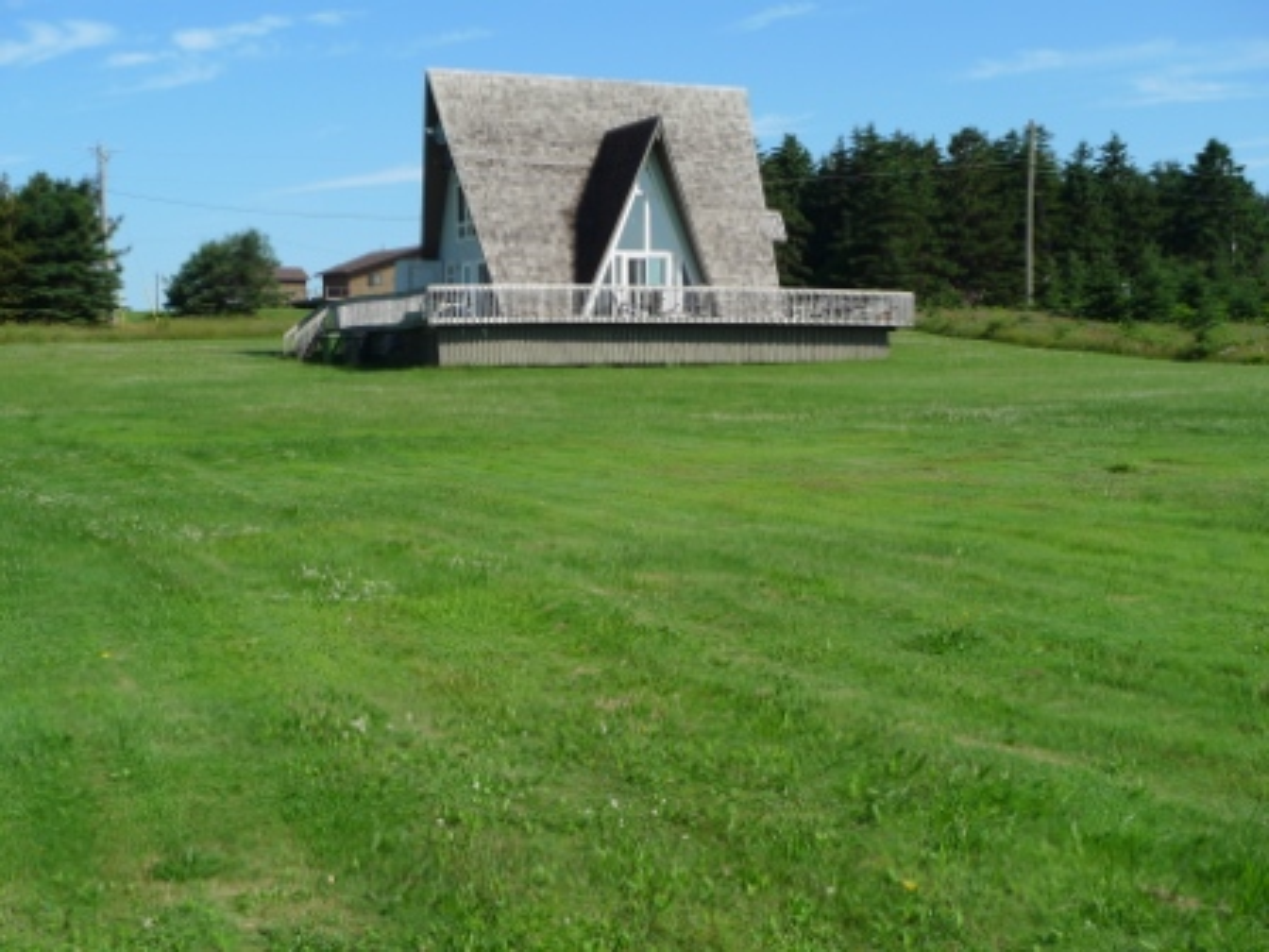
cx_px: 634
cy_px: 476
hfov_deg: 39.7
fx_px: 1760
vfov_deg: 30.3
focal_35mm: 48
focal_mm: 10.2
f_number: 4
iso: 80
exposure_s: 1/640
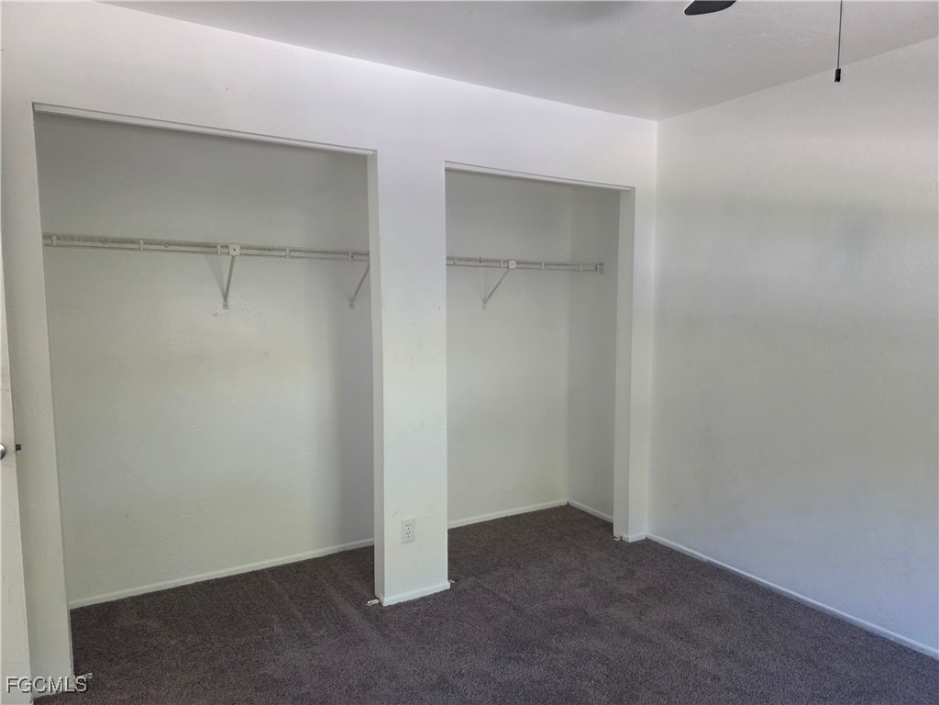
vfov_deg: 58.9
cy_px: 352
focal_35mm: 23
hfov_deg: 73.9
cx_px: 470
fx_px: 624
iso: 640
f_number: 1.7
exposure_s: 1/120
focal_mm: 6.3
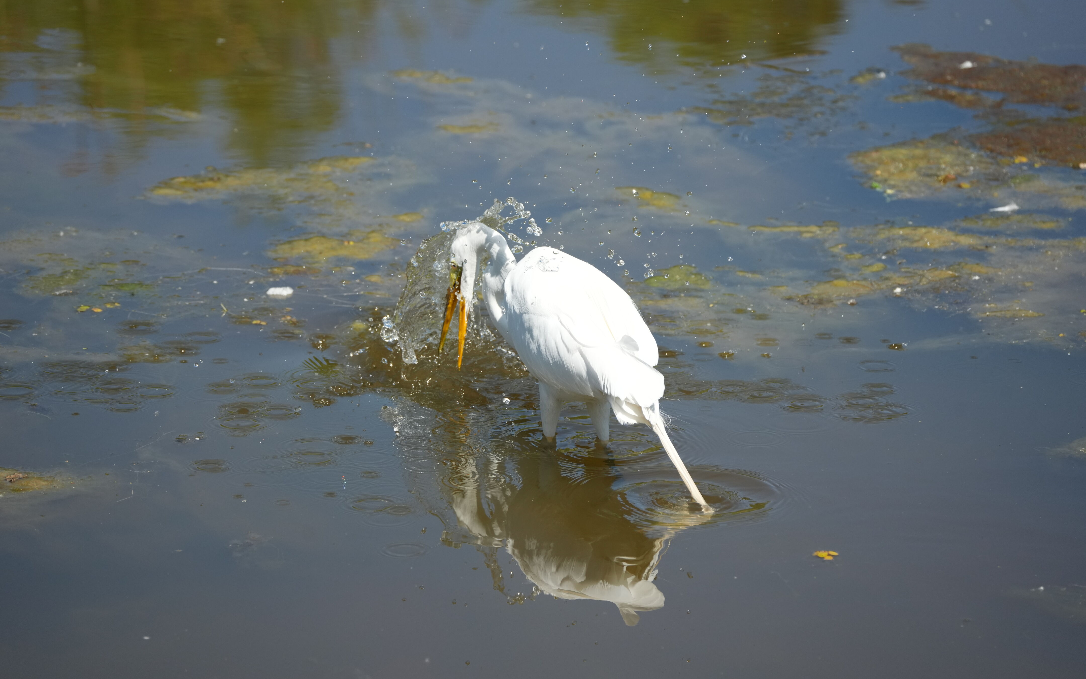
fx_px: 7133
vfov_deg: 5.4
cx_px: 544
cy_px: 323
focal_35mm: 241
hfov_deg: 8.7
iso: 800
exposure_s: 1/2500
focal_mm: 236
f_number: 6.3
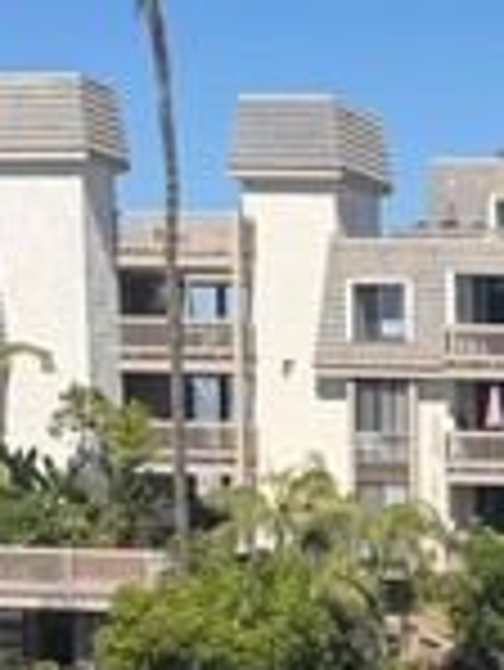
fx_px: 1997
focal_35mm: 103
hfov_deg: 13.8
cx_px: 670
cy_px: 683
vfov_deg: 18.5
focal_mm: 6.76
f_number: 1.78
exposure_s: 1/5319
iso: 80
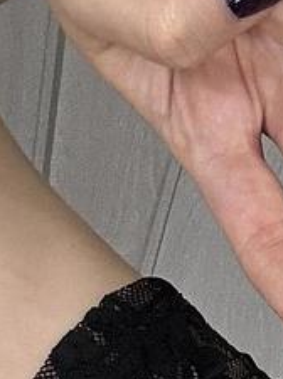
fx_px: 1869
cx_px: 428
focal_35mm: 171
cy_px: 844
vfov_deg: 10.3
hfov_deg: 8.5
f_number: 1.9
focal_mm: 2.69
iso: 50
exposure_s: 1/100
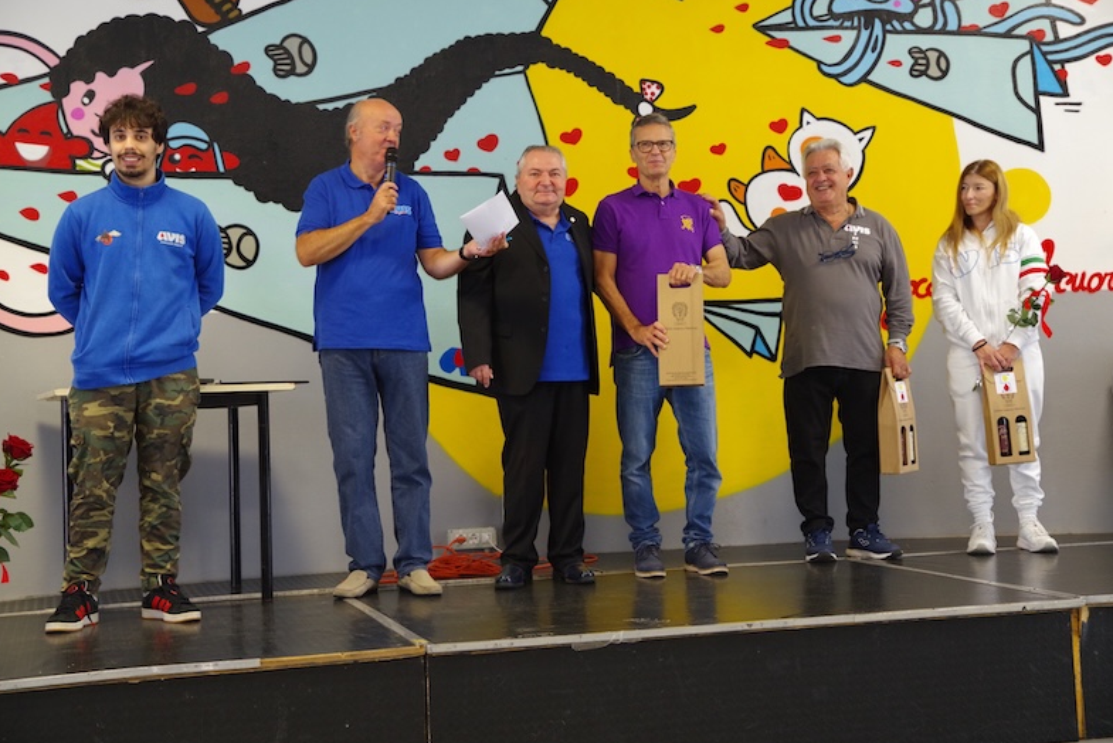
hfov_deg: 36.9
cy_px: 372
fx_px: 1670
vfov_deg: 25.1
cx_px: 560
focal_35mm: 54
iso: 3200
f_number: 4.5
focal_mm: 53
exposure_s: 1/60
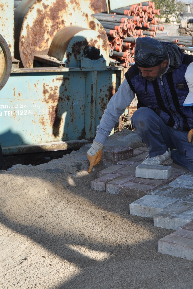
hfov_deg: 17.5
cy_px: 145
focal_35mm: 77
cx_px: 171
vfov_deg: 26.3
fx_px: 619
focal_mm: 34
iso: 200
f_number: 10
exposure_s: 1/200
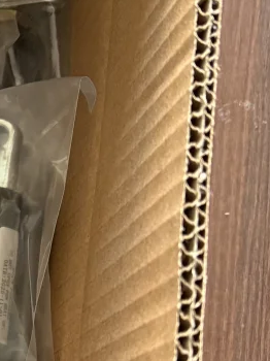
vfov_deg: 18.3
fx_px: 1114
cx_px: -220
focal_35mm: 107
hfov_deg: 12.6
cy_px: 252
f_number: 1.6
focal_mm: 5.96
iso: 250
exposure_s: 1/60
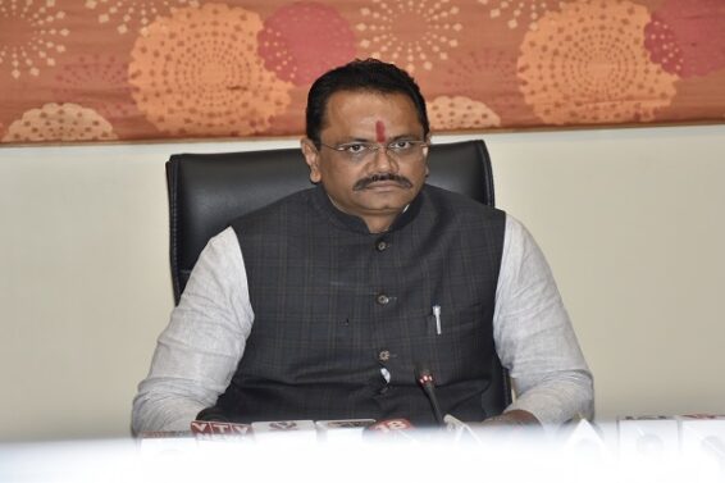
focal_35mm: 158
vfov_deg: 8.7
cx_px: 362
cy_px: 242
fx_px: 3171
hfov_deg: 13.0
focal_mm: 105
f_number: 5.6
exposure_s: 1/125
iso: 800
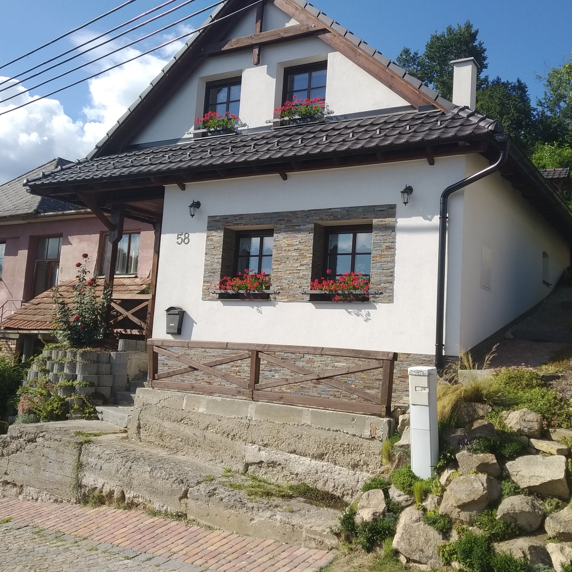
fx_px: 636
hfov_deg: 48.2
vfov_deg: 48.4
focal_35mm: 34
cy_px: 263
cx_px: 340
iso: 100
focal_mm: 3.82
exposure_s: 1/1158
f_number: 2.2
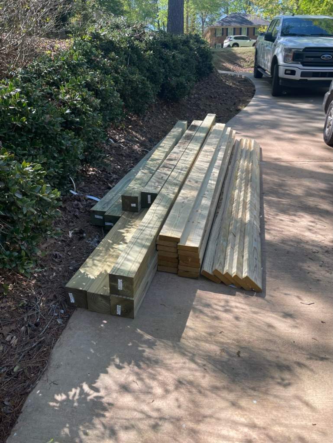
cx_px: 166
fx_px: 333
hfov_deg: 53.1
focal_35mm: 26
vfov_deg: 67.3
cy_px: 222
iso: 32
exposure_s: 1/731
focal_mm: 5.1
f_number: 1.6
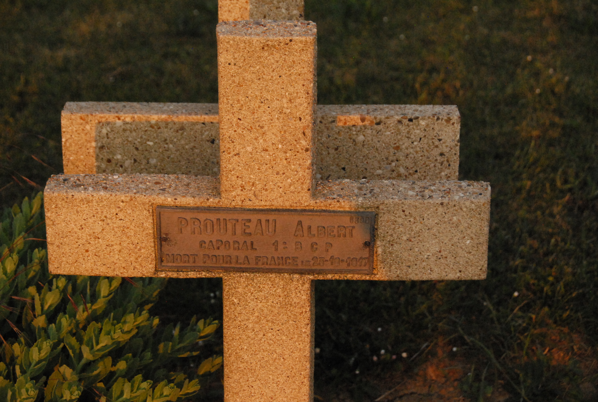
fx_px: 1548
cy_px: 201
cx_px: 299
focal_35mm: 93
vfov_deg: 14.8
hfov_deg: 21.9
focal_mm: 62
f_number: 7.1
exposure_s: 1/1000
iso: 1600
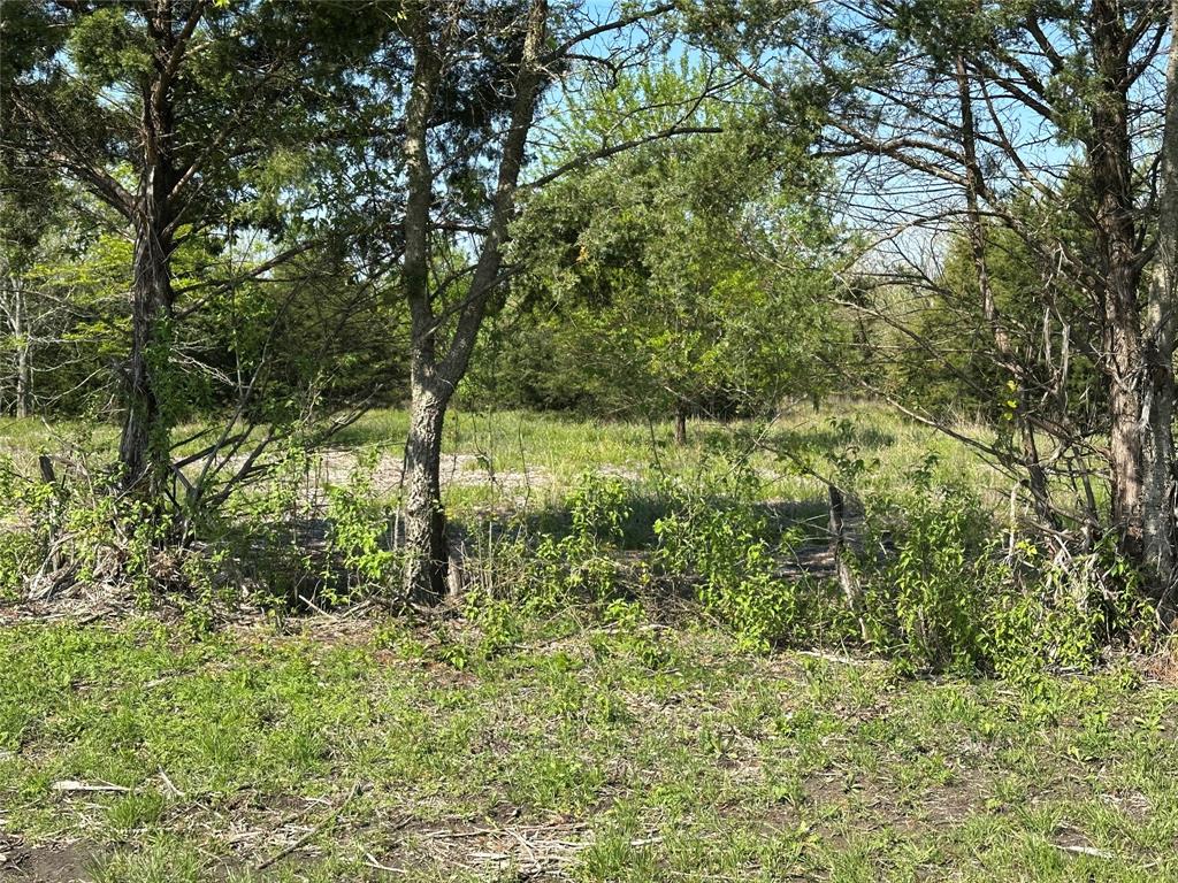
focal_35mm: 48
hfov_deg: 39.7
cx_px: 589
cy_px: 442
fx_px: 1633
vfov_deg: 30.3
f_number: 1.78
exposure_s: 1/2114
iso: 64
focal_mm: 6.86
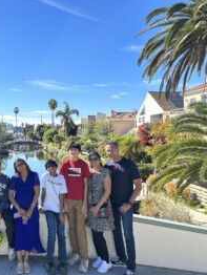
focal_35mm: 35
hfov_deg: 38.1
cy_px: 137
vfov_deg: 52.6
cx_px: 23
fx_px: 279
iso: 50
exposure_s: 1/2915
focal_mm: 5.7
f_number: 1.5
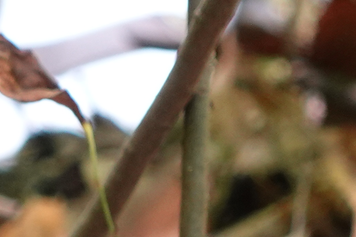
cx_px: -403
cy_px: 427
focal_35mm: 289
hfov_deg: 6.8
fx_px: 2858
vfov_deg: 4.7
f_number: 2.8
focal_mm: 20.52
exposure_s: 1/60
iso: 640
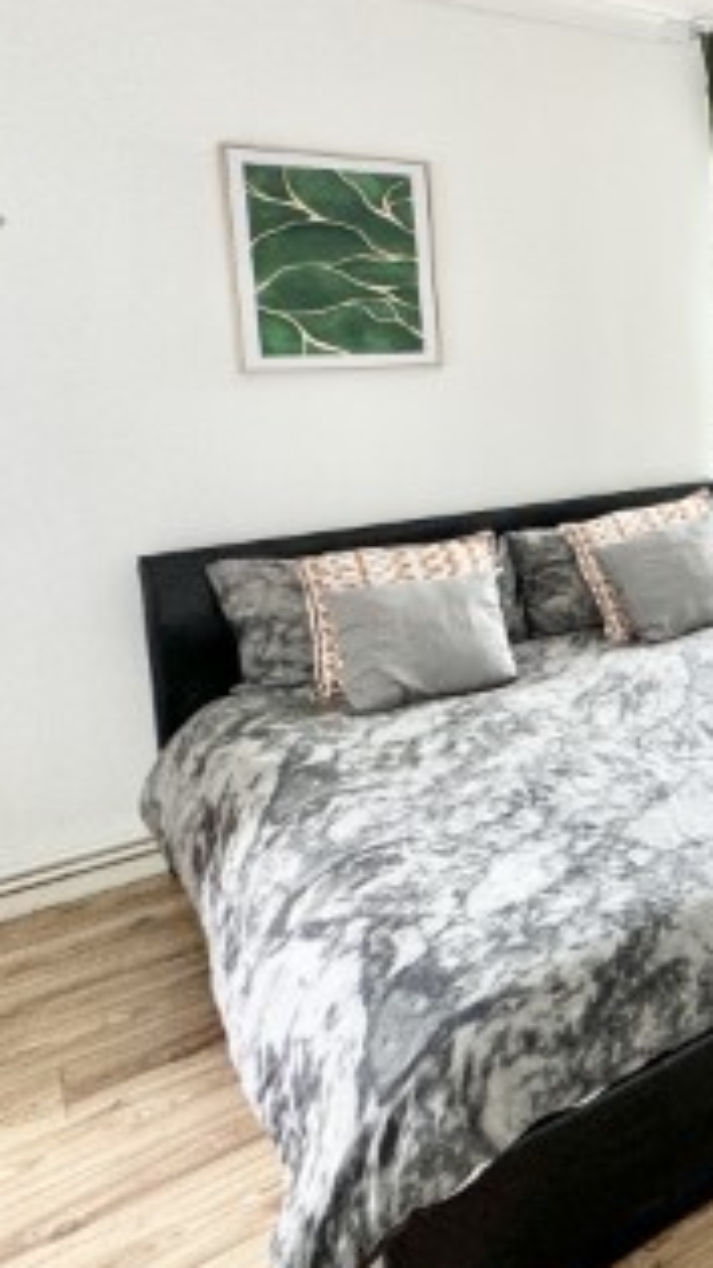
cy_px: 423
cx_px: 1192
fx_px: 1043
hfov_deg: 24.1
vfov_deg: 61.1
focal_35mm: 31
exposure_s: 1/99
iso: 80
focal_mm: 2.22
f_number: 2.2
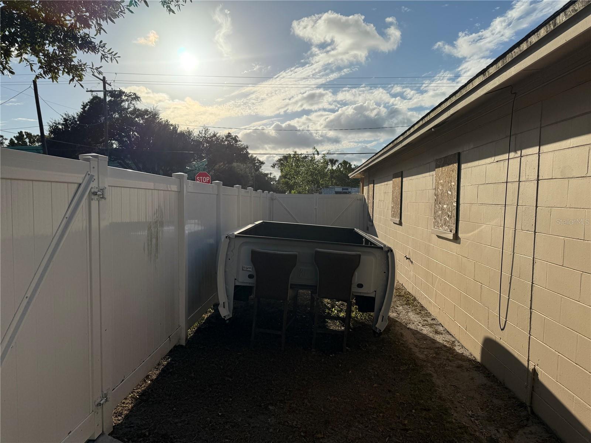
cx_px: 296
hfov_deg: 71.6
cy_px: 222
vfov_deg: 56.8
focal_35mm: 24
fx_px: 410
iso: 100
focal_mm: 6.76
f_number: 1.78
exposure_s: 1/14286
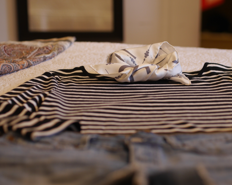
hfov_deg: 18.6
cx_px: 132
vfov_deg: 15.0
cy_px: 97
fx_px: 707
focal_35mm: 103
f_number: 1.8
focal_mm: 45
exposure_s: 1/13
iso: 160
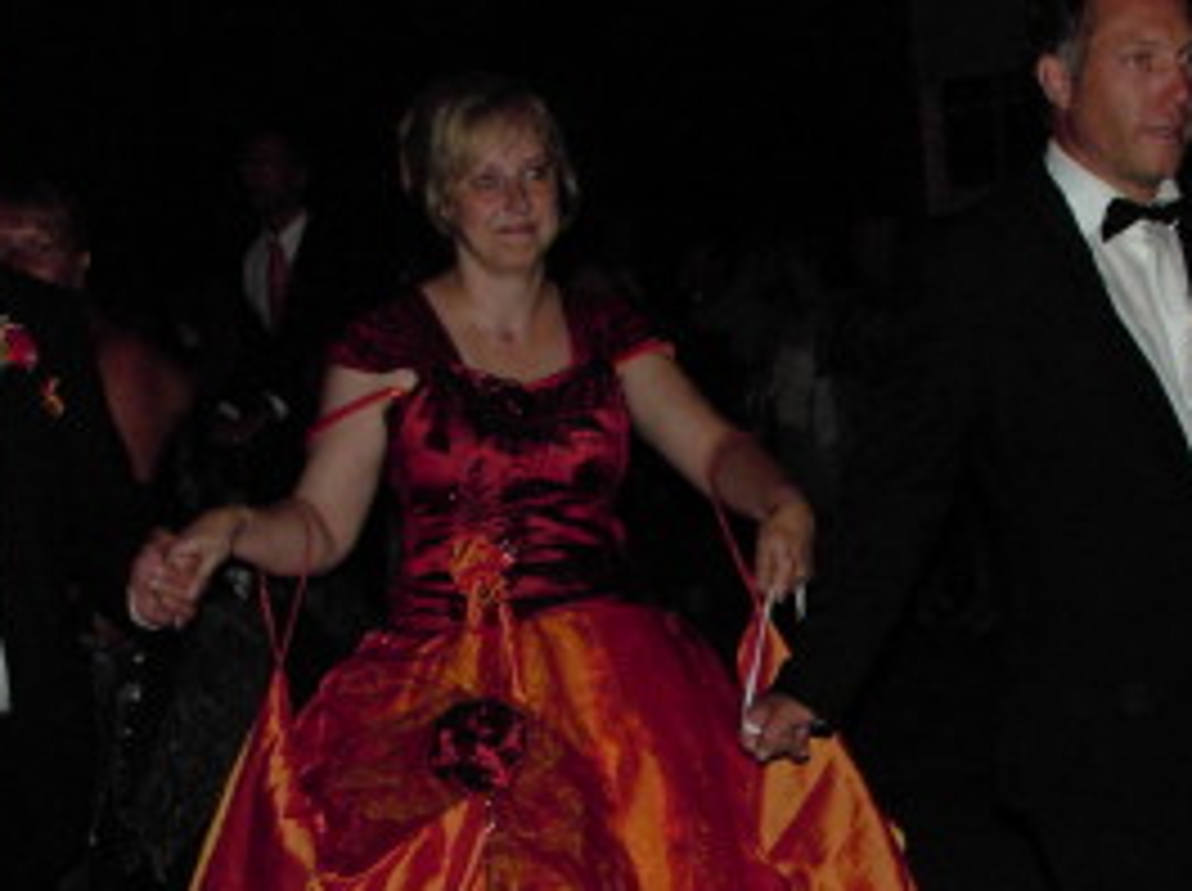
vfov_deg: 18.8
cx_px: 810
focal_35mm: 78
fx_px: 2682
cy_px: 594
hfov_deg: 24.9
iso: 200
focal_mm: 6.6
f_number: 2.8
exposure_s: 1/51
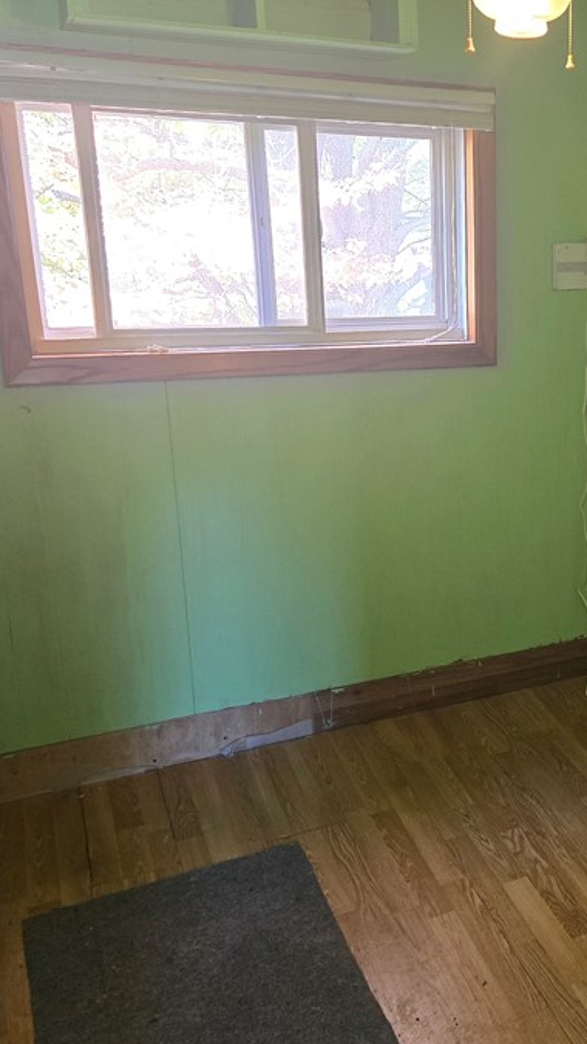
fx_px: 1051
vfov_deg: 52.8
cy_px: 517
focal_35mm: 38
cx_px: 584
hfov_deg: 29.2
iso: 640
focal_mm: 5.4
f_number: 1.8
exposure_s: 1/60
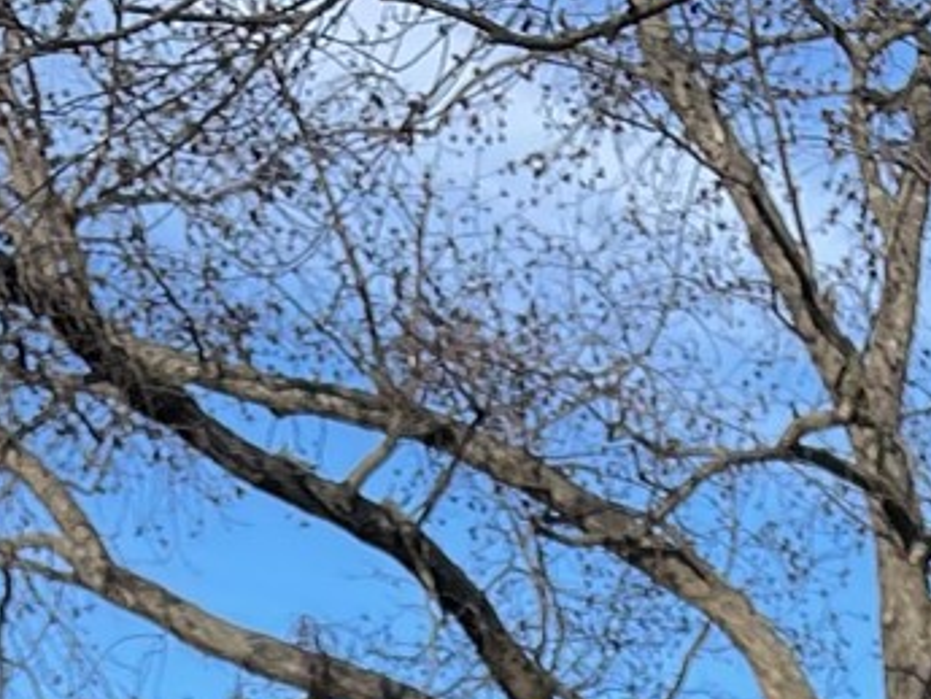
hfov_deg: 14.2
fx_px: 3740
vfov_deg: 9.3
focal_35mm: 139
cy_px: 1819
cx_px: 515
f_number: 1.6
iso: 32
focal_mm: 5.1
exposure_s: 1/2288
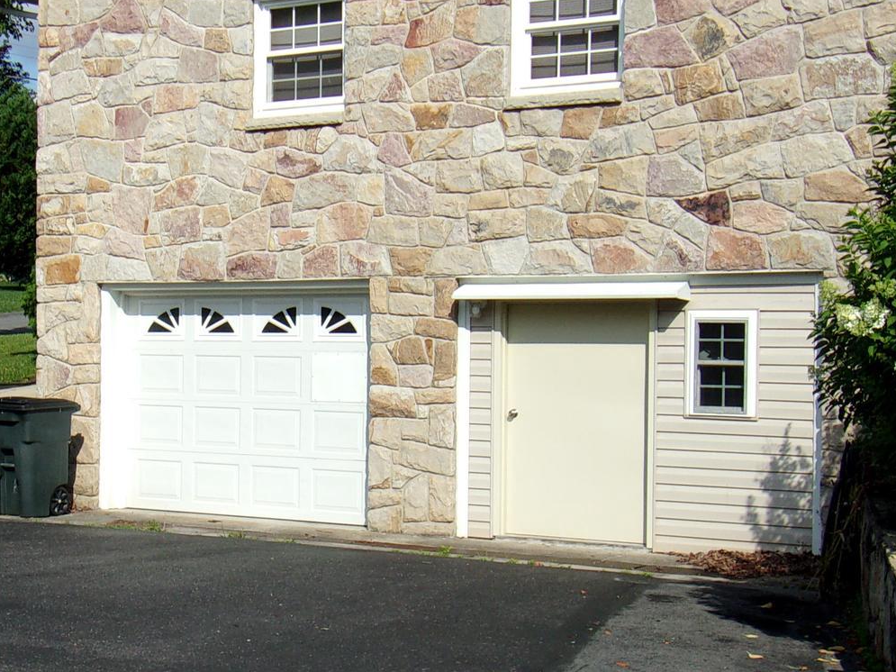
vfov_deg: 21.0
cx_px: 271
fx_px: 1812
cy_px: 356
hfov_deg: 27.5
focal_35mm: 70
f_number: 11.6
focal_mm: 6.1
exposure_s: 1/100
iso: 80
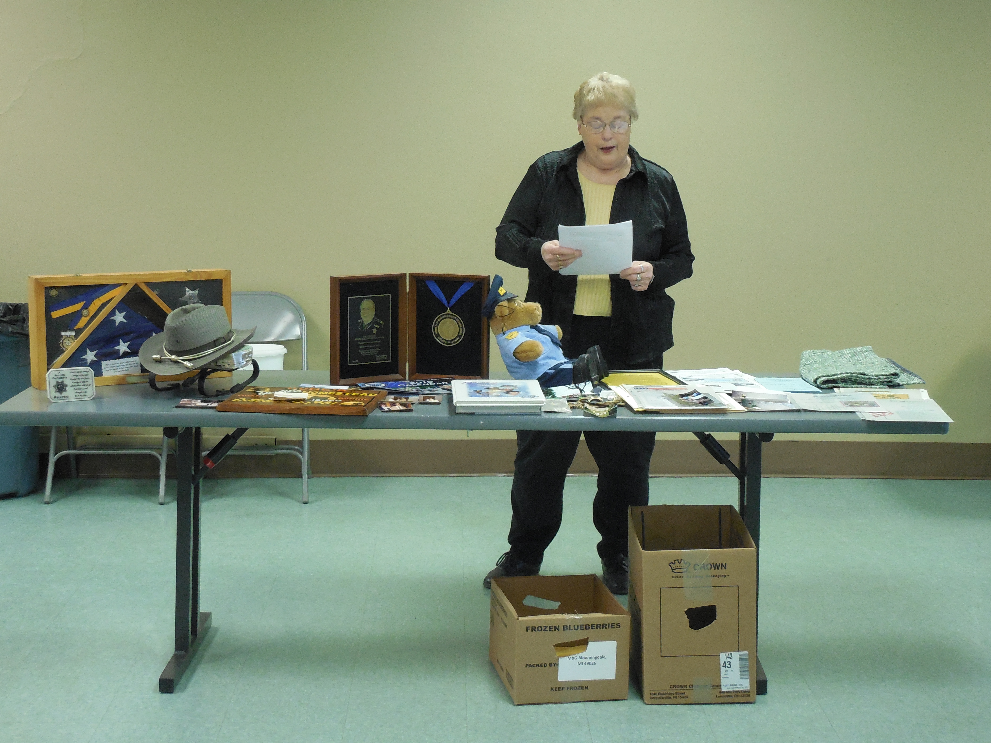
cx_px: 496
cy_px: 372
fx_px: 1746
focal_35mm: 61
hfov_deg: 31.7
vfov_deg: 24.0
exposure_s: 1/13
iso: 400
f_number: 4.3
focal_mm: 11
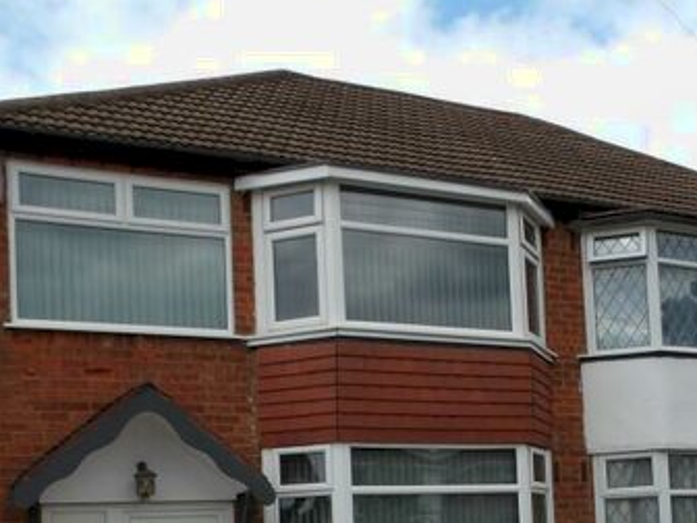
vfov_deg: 27.6
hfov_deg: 37.6
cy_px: 512
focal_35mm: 50
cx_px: 492
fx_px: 1007
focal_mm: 4.3
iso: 100
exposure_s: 1/464
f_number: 4.1
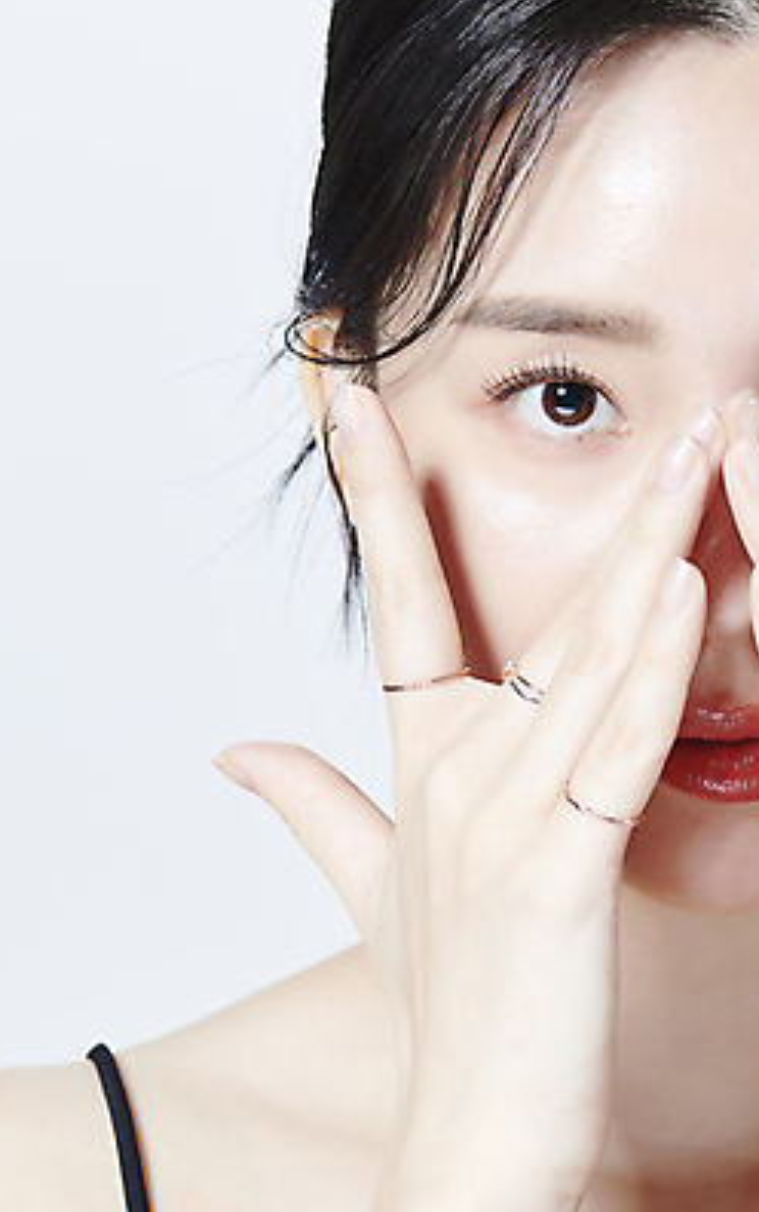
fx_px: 5354
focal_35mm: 162
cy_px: 603
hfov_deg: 8.1
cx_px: 444
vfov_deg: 12.9
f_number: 13
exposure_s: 1/125
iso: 64
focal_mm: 105
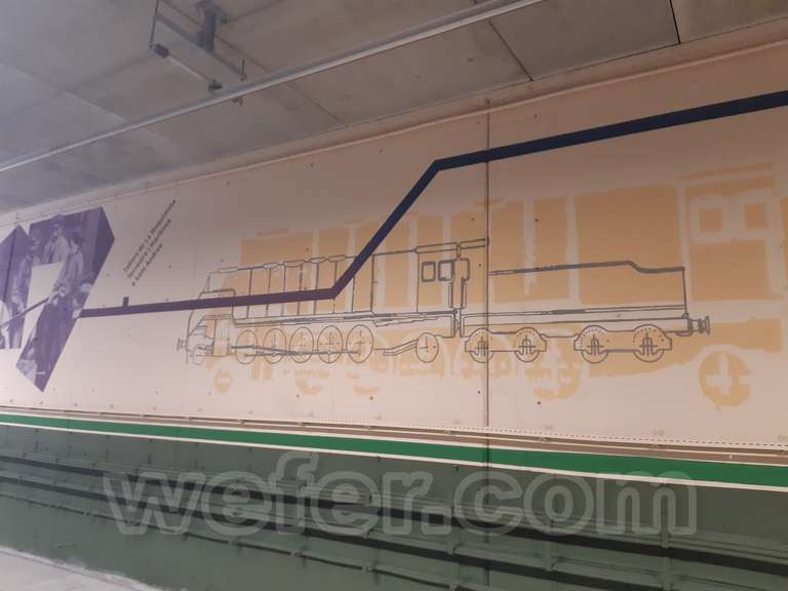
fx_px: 592
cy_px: 296
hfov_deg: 67.3
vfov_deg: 53.1
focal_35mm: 26
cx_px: 394
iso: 250
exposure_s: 1/25
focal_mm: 3.92
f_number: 1.7
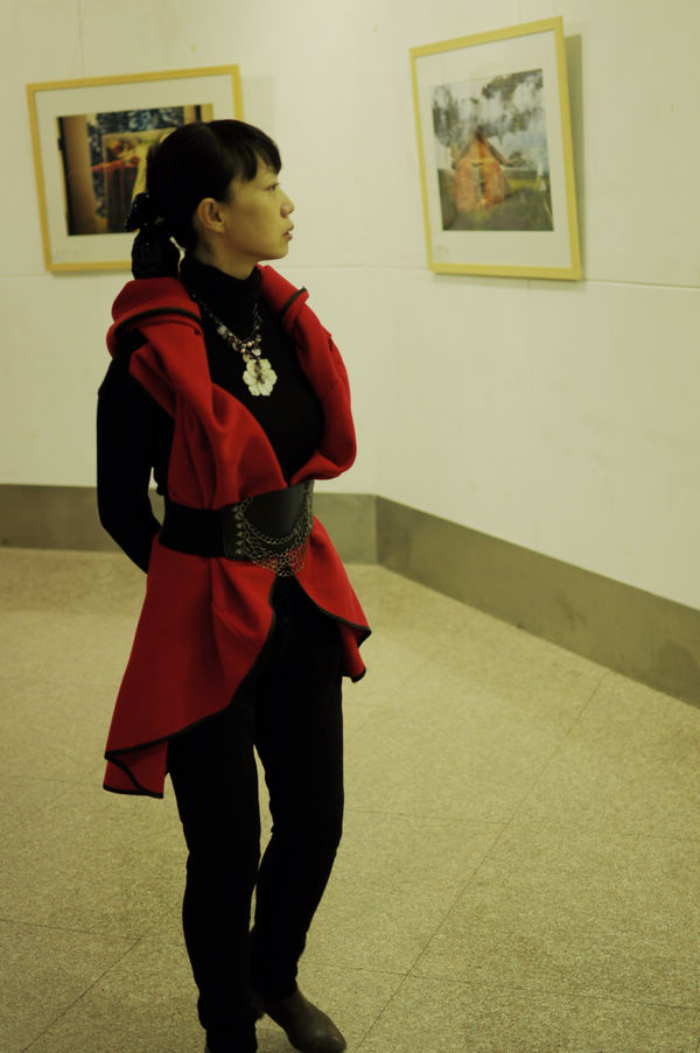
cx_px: 350
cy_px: 526
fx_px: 1535
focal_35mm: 52
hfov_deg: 25.7
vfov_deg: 37.9
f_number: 2
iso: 200
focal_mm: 35
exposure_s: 1/160
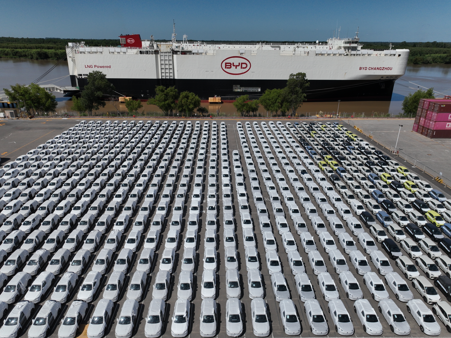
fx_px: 313
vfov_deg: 56.8
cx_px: 226
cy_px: 169
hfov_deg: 71.6
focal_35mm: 24
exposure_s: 1/200
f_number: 2.8
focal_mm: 12.29
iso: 100
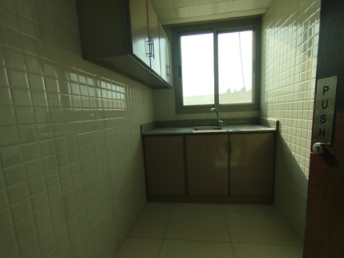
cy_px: 136
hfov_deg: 94.5
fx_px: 159
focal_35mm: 16
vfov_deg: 78.0
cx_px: 181
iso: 50
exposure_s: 1/315
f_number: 2.2
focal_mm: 1.65
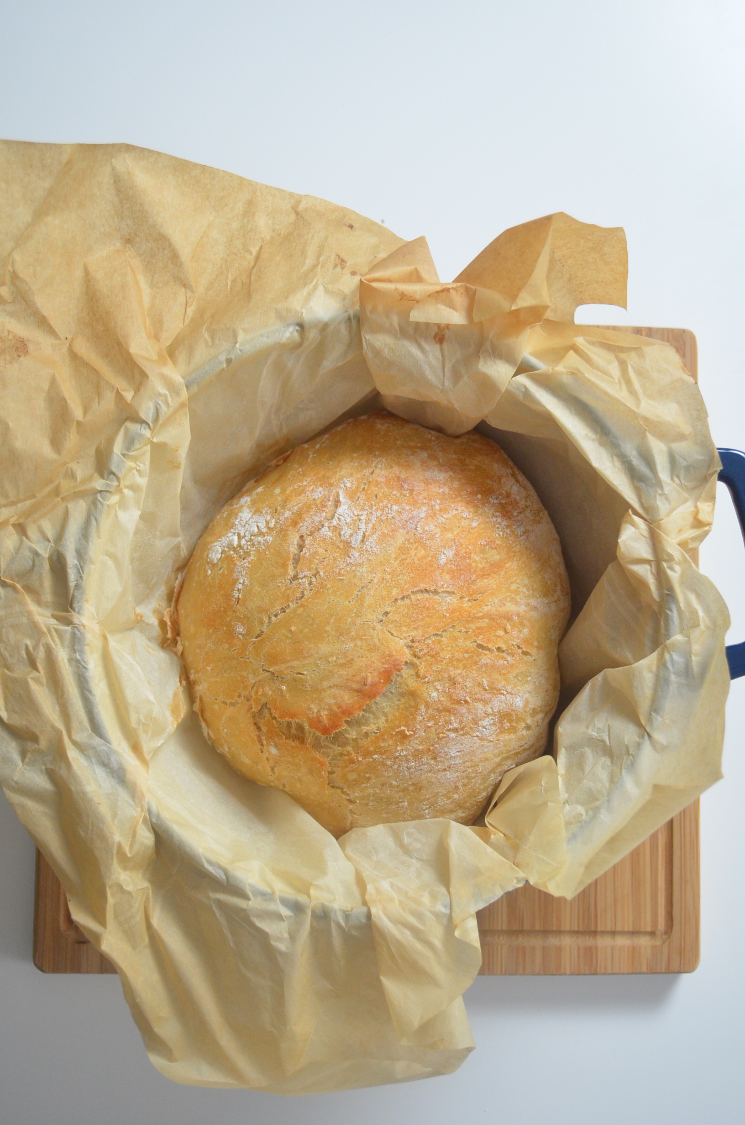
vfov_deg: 39.0
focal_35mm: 51
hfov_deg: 26.4
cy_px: 562
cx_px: 372
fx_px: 1590
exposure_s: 1/45
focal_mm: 34
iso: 1600
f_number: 5
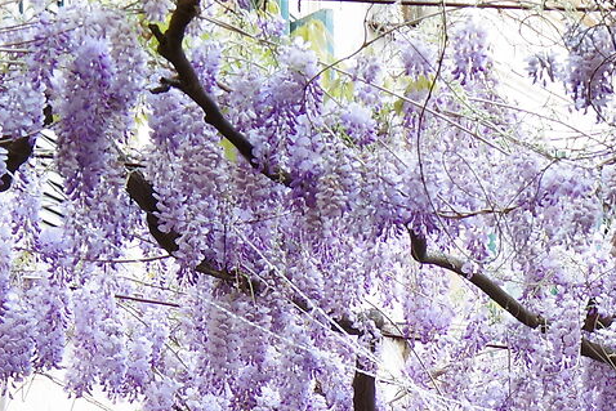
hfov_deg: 6.8
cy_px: 1000
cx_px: 1363
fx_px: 4981
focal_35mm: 291
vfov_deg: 4.6
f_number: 8
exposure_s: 1/10
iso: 400
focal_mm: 58
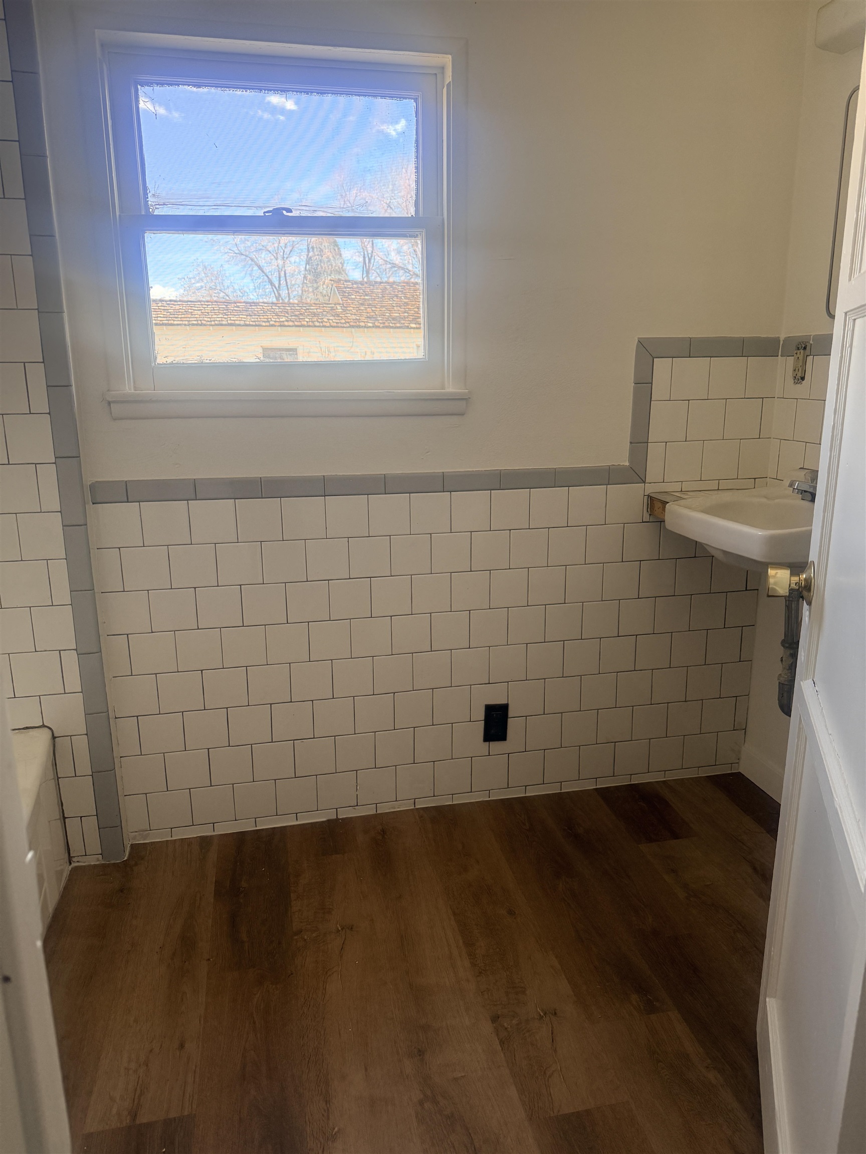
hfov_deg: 56.8
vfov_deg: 71.6
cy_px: 577
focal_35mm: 24
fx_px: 801
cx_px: 433
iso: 200
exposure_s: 1/243
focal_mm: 6.76
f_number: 1.78
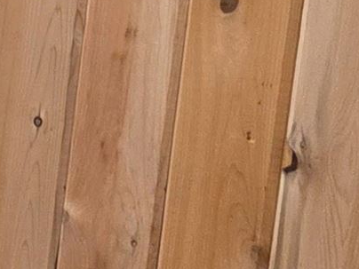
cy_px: 172
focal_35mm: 175
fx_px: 1815
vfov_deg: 8.5
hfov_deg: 9.1
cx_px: -728
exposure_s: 1/120
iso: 250
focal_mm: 5.4
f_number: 1.8
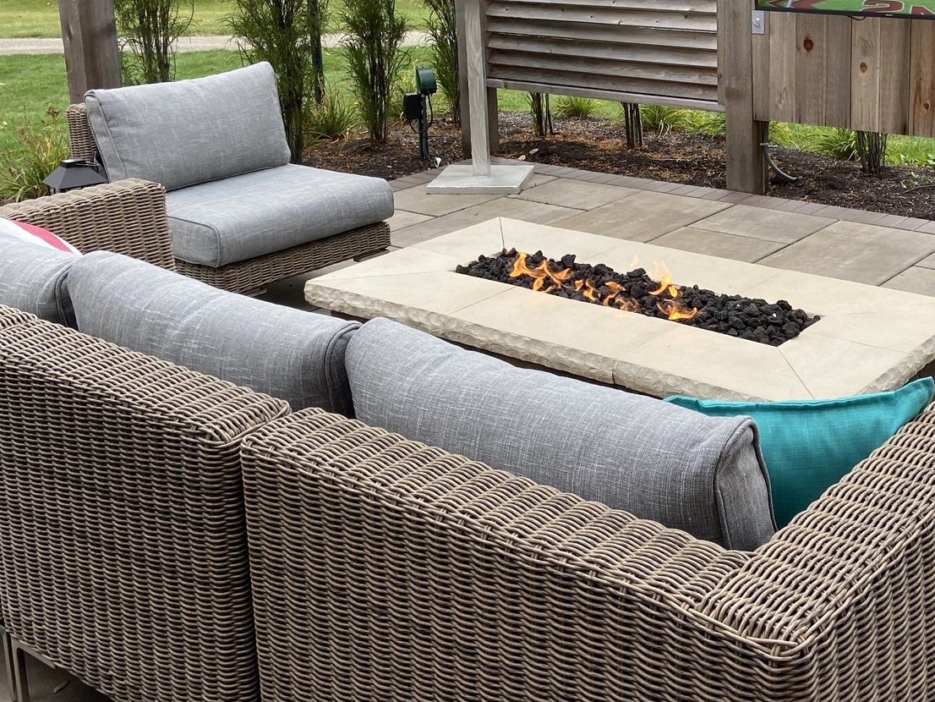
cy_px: 151
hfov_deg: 39.9
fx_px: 1270
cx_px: 628
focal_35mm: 47
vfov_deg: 30.2
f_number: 1.8
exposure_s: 1/121
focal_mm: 4.25
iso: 50
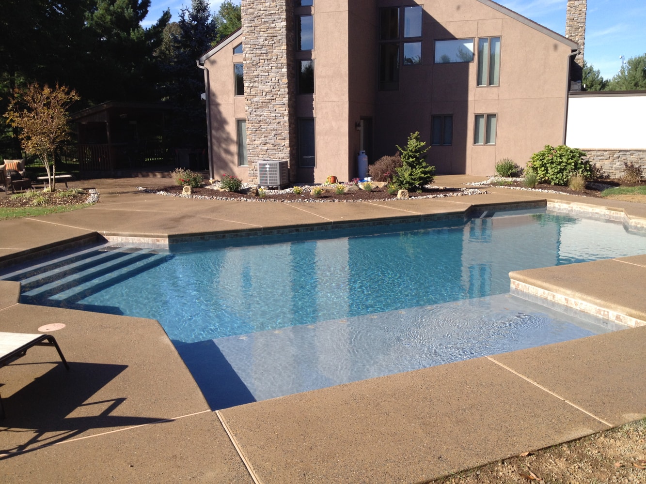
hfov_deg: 52.6
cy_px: 242
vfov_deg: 40.7
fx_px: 653
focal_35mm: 35
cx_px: 323
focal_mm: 4.28
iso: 50
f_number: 2.4
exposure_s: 1/986
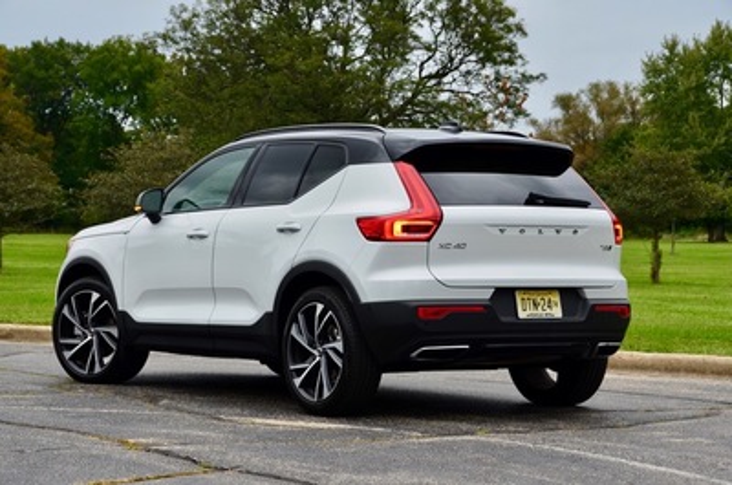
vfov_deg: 13.0
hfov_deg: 19.5
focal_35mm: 105
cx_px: 366
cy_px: 242
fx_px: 2131
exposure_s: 1/60
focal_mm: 70
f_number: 10
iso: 200
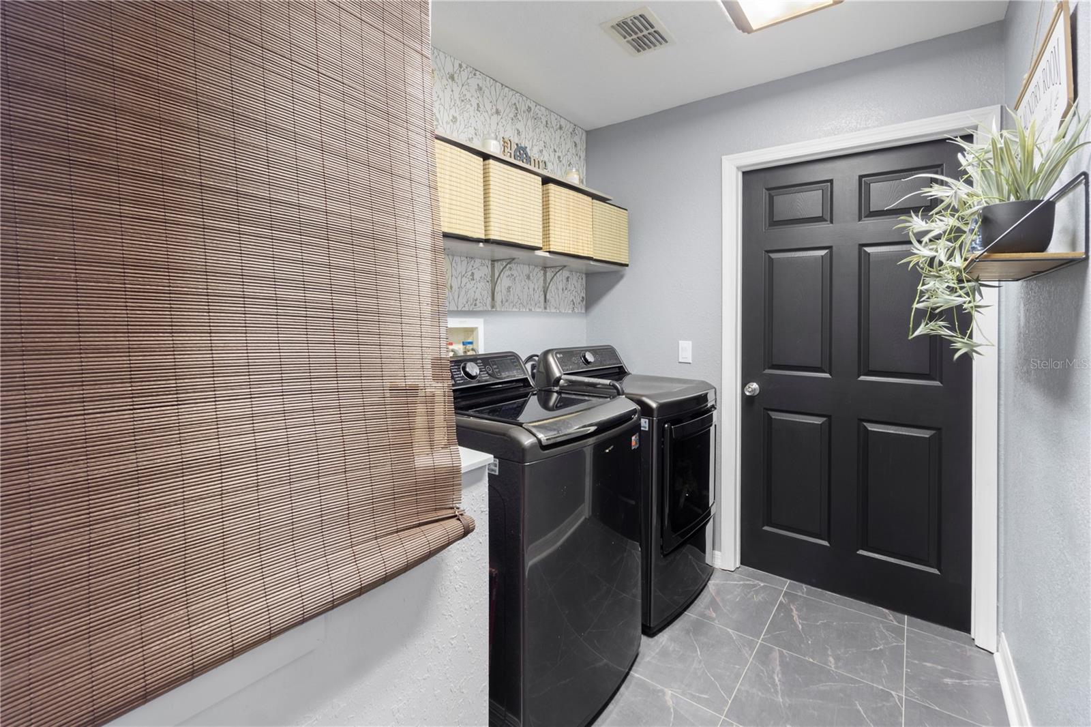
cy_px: 364
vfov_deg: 77.3
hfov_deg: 100.4
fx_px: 454
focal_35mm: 15
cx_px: 546
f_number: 8
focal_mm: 10
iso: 100
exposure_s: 8
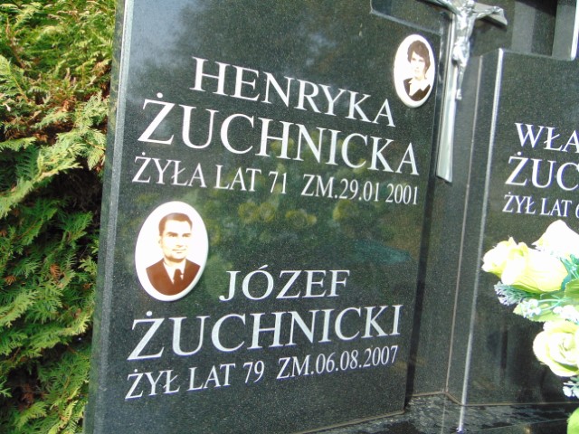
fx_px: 502
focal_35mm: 30
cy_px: 217
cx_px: 290
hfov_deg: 60.0
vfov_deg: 46.8
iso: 80
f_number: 3.1
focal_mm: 5.4
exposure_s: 1/200
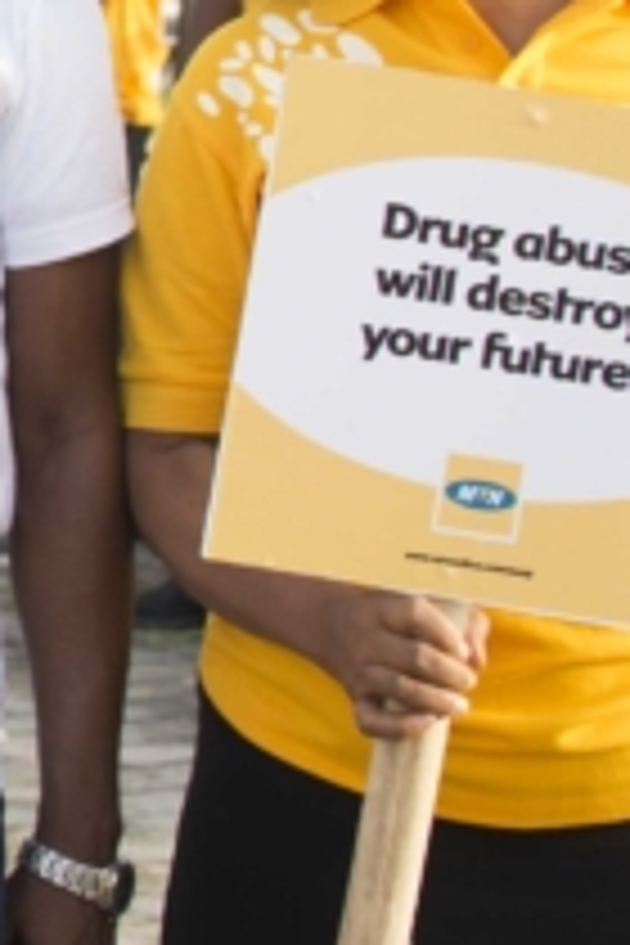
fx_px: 4488
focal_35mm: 171
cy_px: -32
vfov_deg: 11.9
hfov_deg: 7.4
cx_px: -994
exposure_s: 1/320
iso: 250
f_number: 5
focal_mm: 35
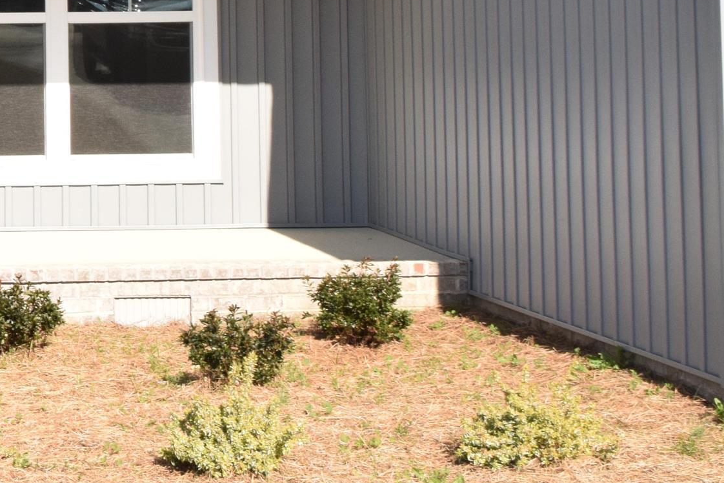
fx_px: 2313
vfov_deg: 11.6
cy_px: -123
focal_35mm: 115
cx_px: -159
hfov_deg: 17.0
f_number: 25
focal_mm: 28
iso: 800
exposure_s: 1/200
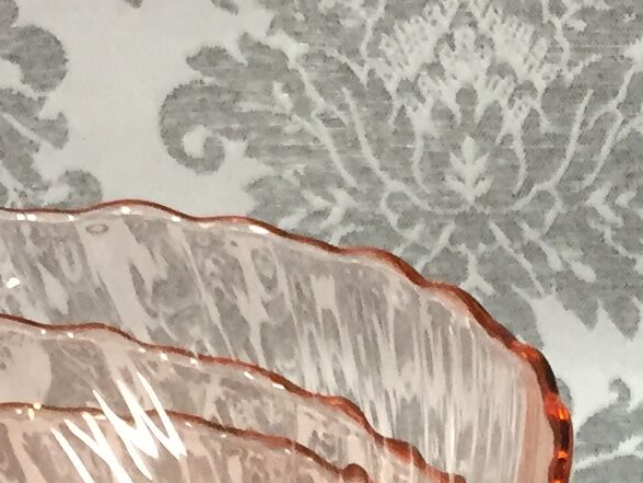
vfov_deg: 8.7
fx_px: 2991
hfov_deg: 12.1
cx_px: 710
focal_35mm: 161
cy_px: 1009
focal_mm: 4.15
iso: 125
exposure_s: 1/33
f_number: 2.2
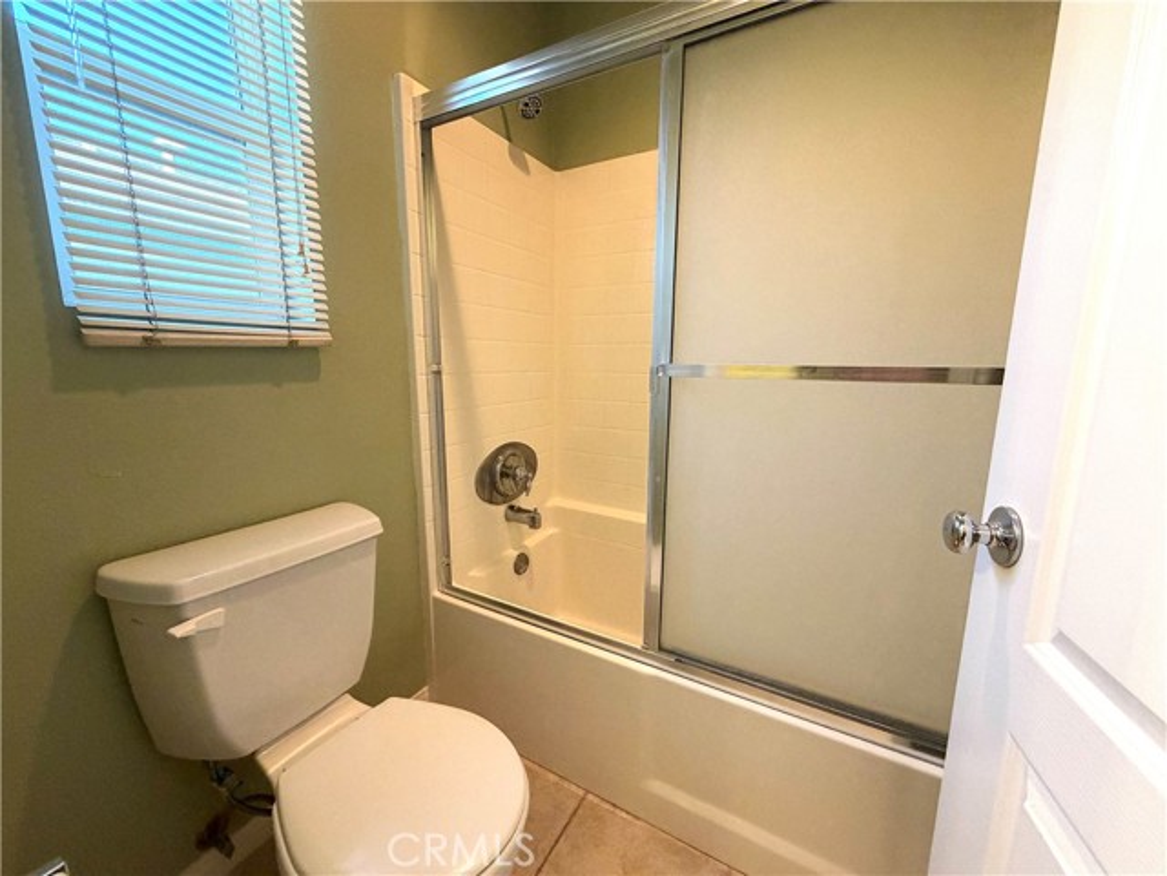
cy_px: 438
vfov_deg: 85.7
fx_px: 472
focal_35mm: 14
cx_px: 584
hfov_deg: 102.1
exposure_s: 1/60
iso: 250
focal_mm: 2.22
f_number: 2.2
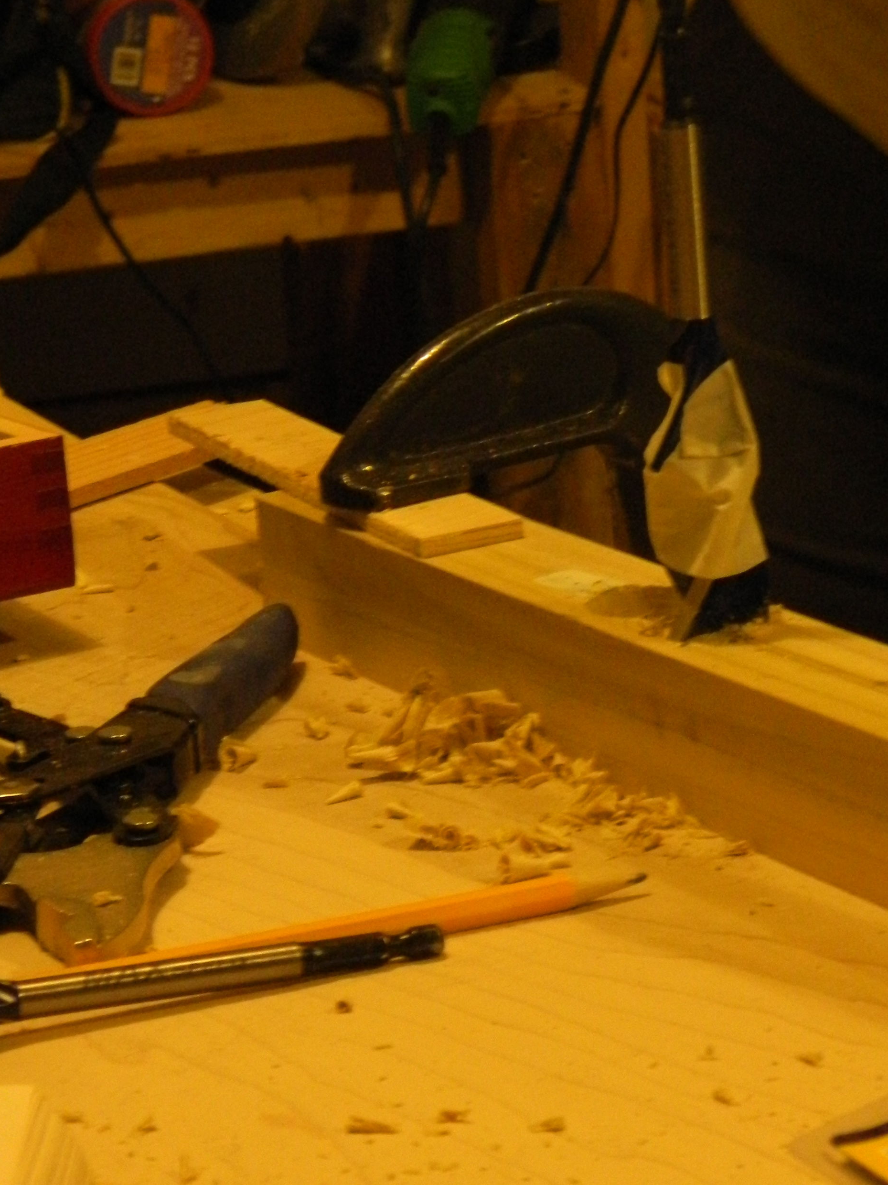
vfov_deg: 16.1
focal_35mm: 122
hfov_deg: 12.1
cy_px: 638
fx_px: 4173
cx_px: 764
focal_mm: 12.6
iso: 400
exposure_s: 1/15
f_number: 4
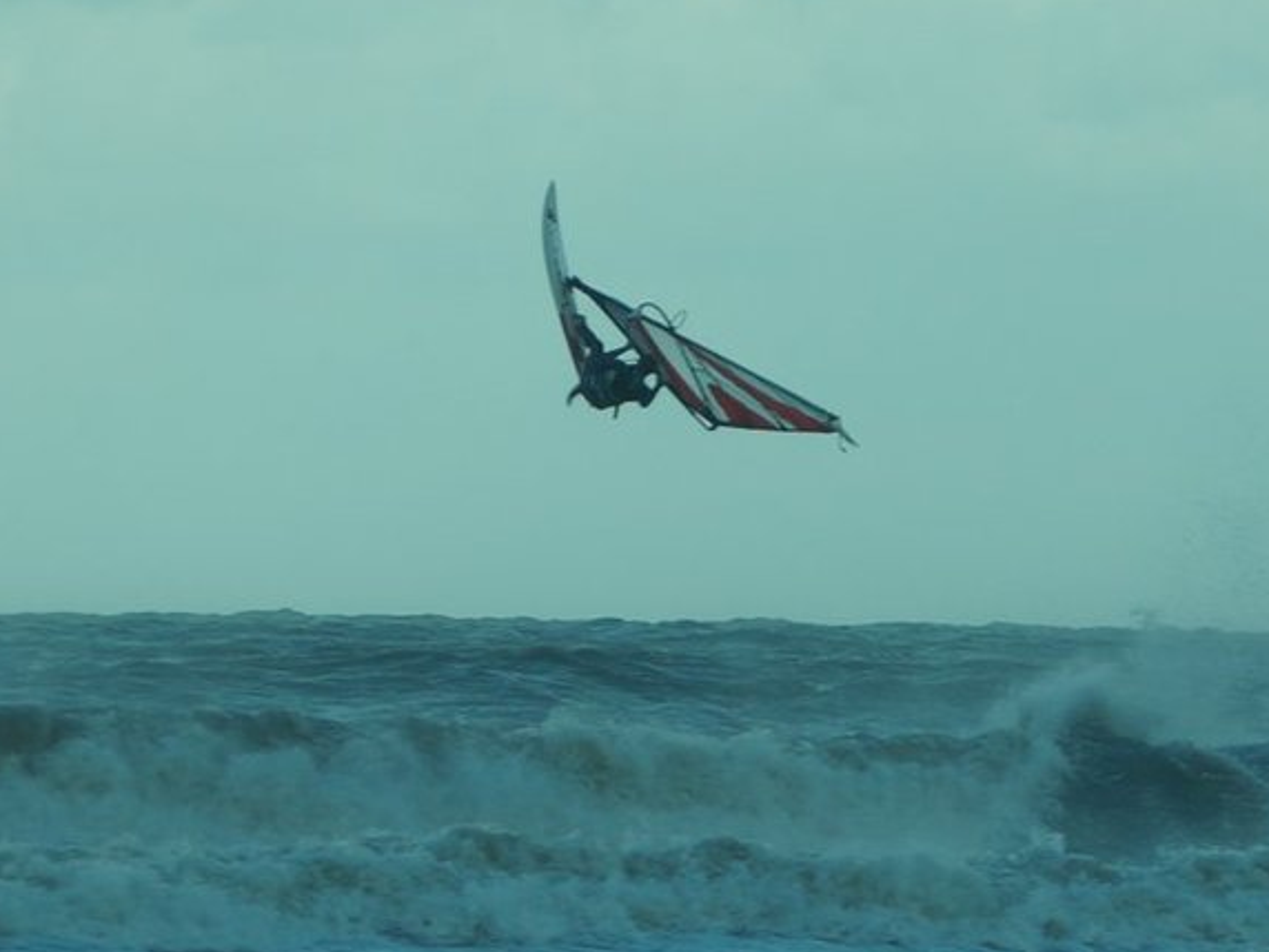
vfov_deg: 7.8
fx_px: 6987
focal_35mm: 191
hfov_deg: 10.4
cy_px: 470
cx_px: 632
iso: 100
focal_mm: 105
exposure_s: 1/250
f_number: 5.6
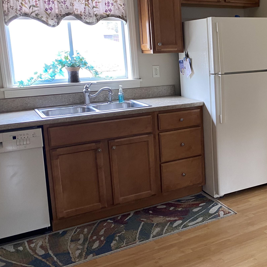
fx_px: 384
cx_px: 244
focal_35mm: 44
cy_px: 113
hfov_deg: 35.9
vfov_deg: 38.3
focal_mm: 4.25
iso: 200
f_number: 1.8
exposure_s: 1/60
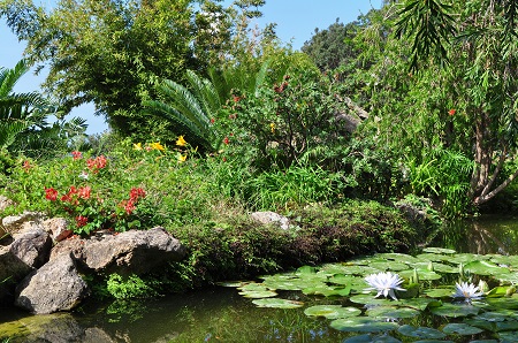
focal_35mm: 52
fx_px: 754
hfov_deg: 37.9
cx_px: 259
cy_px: 172
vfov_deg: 25.6
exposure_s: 1/250
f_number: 8
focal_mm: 35
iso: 250
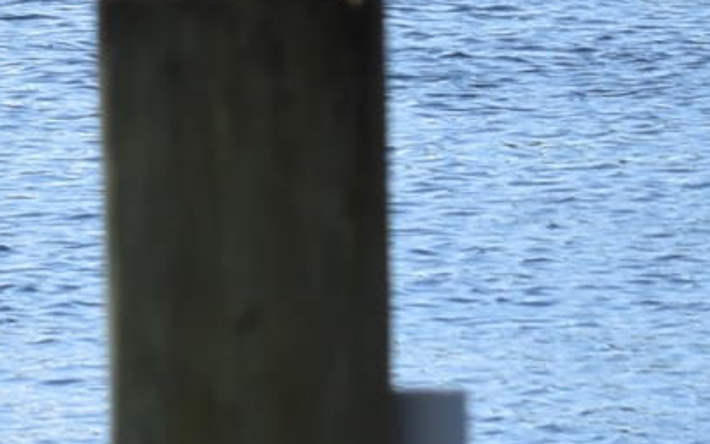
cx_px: 144
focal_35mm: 1251
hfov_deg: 1.7
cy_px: -854
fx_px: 24210
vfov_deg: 1.0
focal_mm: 110
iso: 200
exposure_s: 1/320
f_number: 9
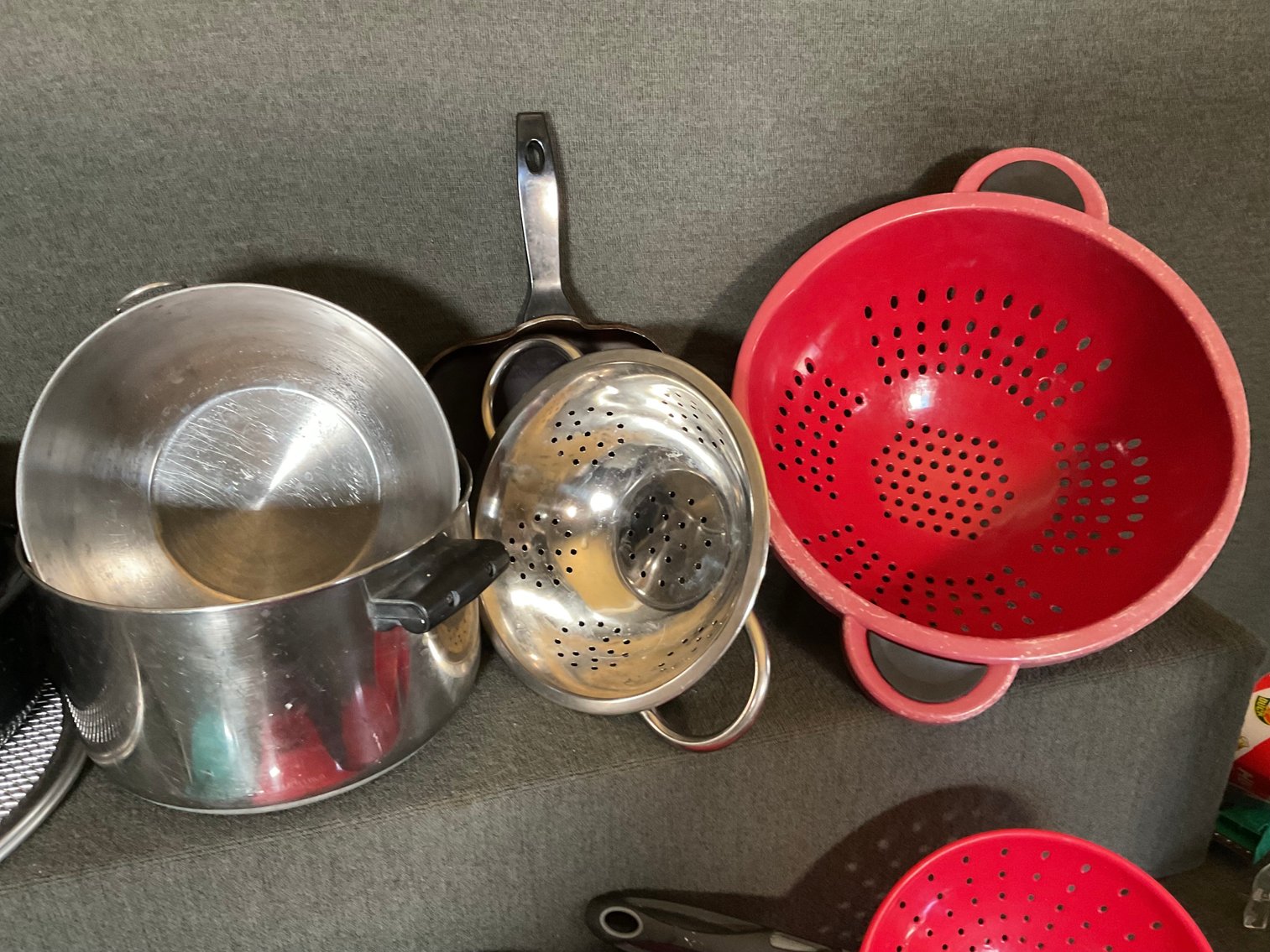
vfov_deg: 48.2
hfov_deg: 61.7
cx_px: 635
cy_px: 476
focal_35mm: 29
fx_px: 1064
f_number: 1.8
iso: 250
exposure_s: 1/50
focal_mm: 3
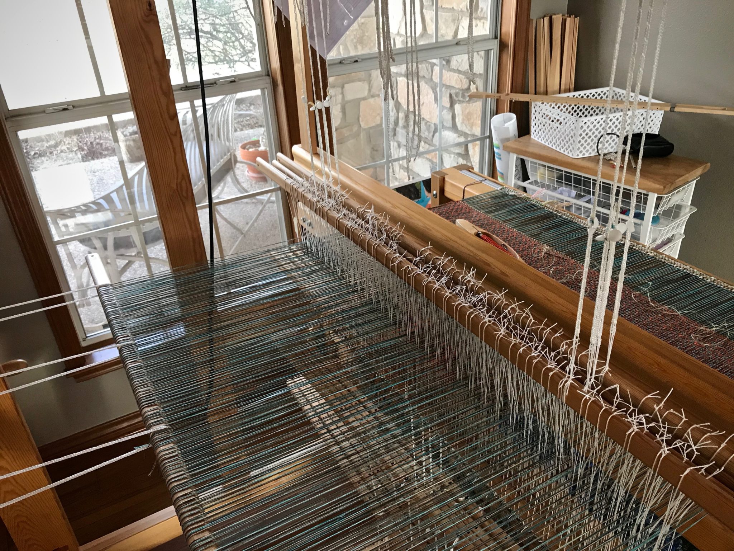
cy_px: 276
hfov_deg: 63.4
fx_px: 594
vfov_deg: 49.7
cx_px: 367
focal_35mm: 28
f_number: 1.8
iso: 40
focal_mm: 3.99
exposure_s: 1/30
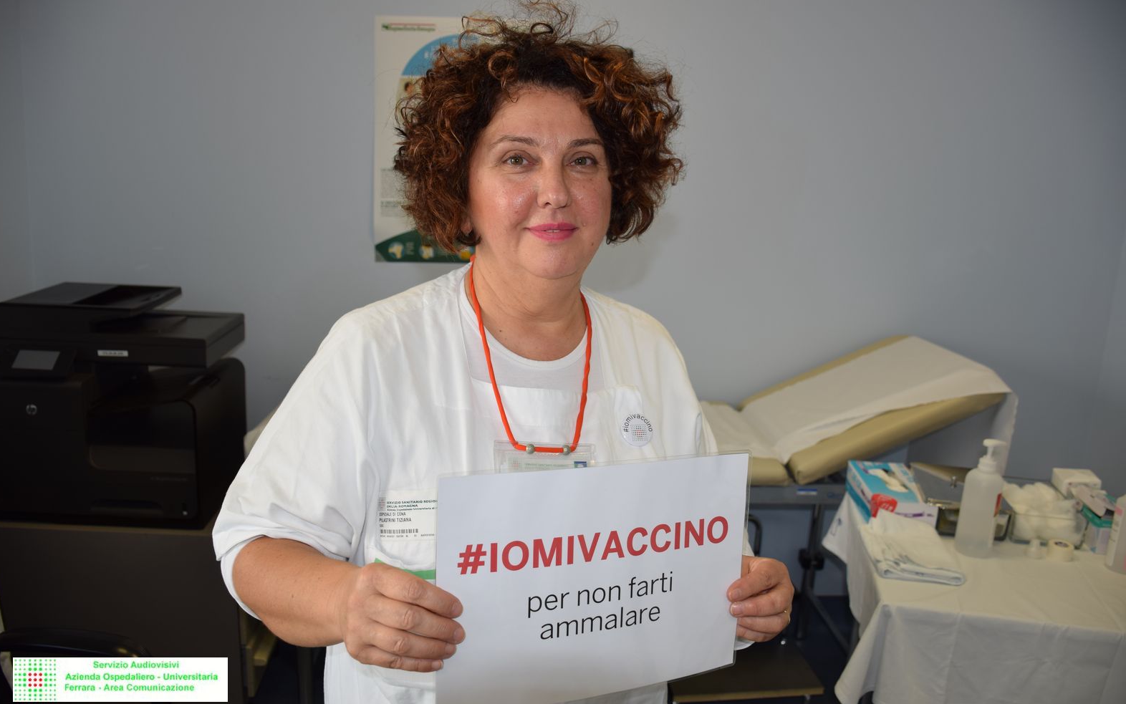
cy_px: 342
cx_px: 564
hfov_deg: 66.5
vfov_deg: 44.5
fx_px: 859
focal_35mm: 28
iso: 100
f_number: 3.5
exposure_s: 1/80
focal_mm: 18
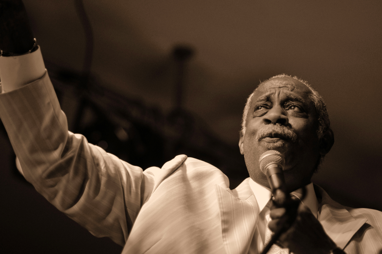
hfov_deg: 16.1
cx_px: 191
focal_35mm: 128
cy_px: 127
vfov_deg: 10.7
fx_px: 1351
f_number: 1.8
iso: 800
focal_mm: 85
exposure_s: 1/400
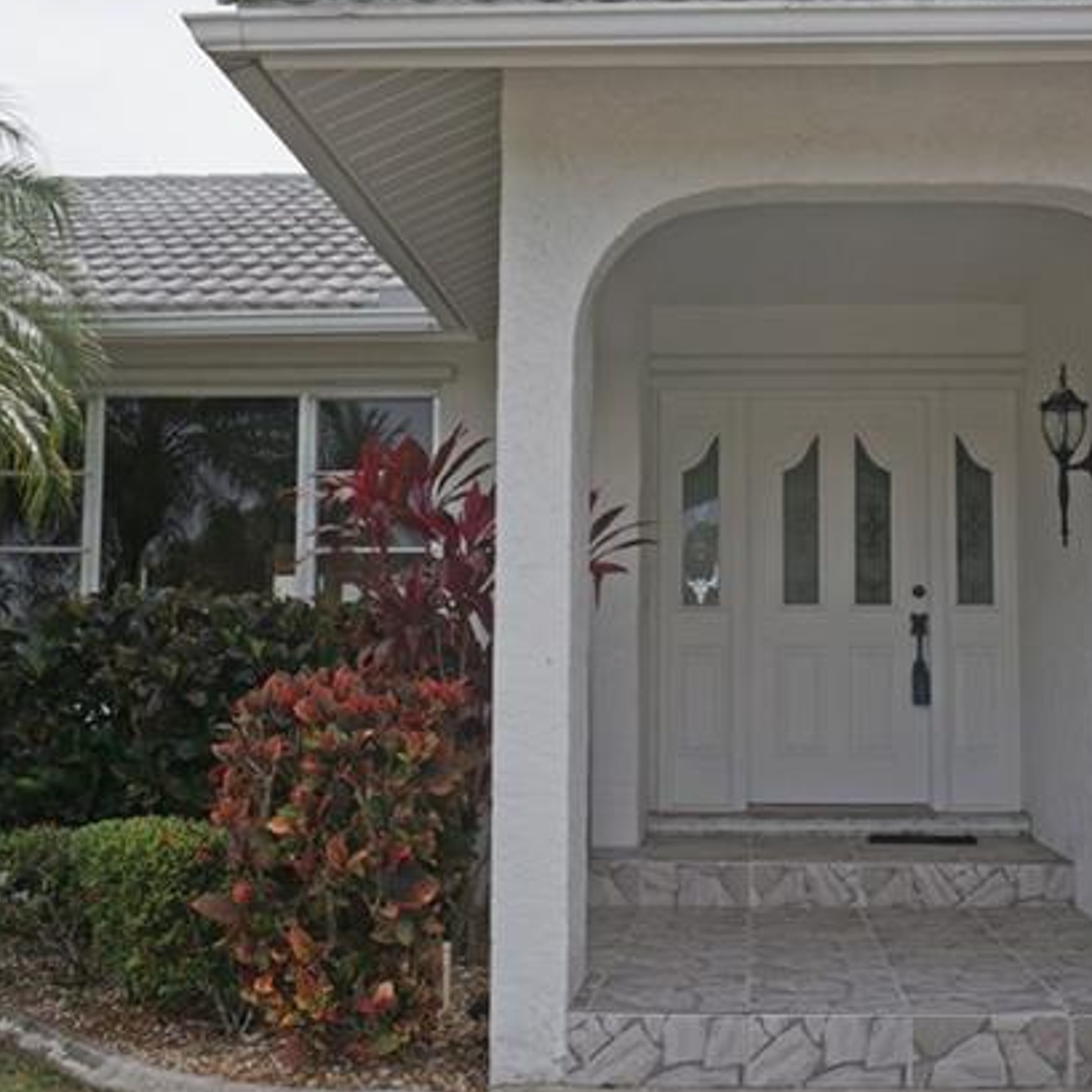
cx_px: 700
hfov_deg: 33.2
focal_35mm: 51
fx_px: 1820
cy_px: 529
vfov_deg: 33.4
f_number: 11
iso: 100
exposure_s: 1/160
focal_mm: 16
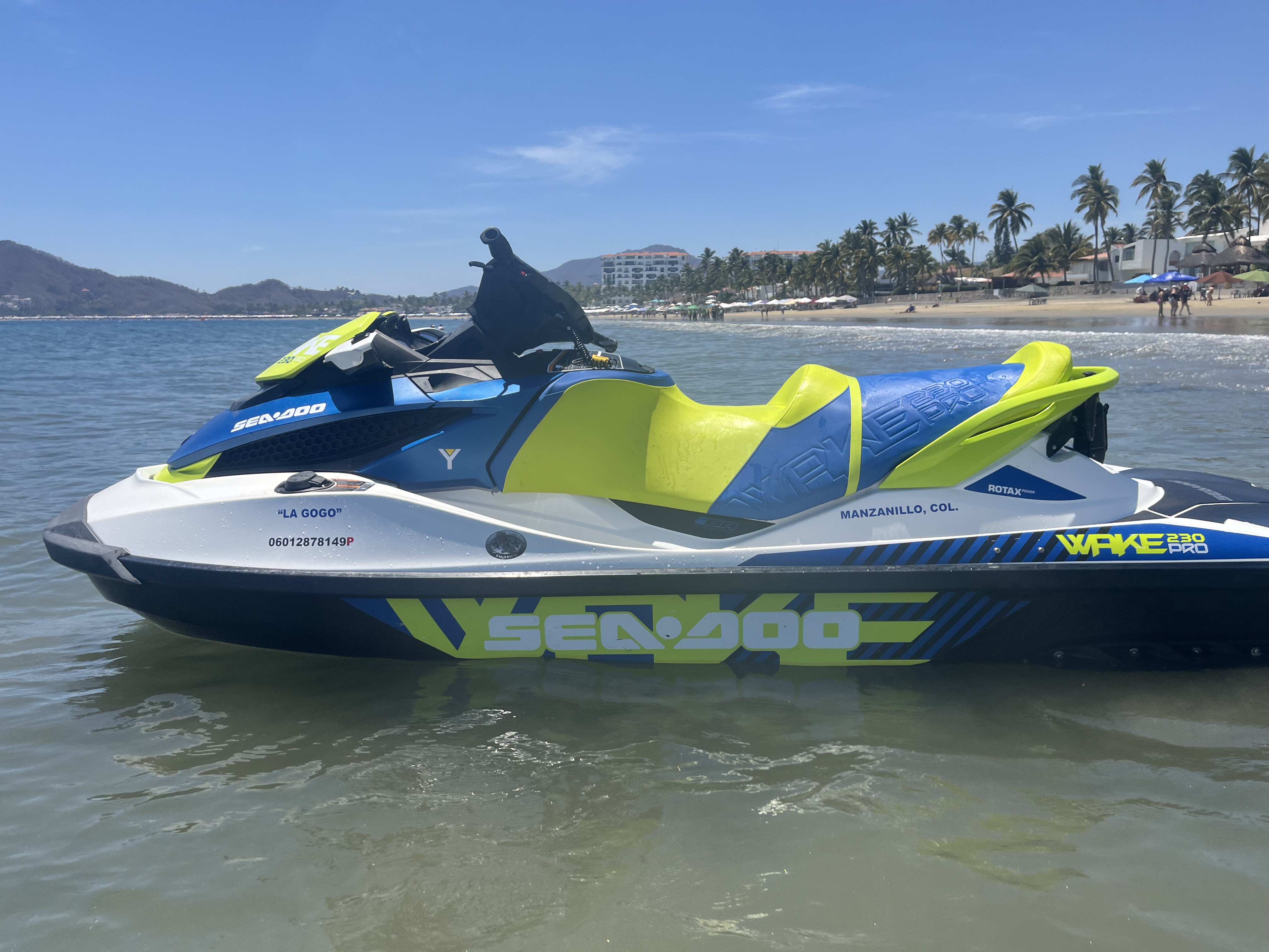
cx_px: 634
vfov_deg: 53.1
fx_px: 953
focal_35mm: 26
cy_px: 476
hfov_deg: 67.3
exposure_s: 1/3745
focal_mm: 5.1
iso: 50
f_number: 1.6
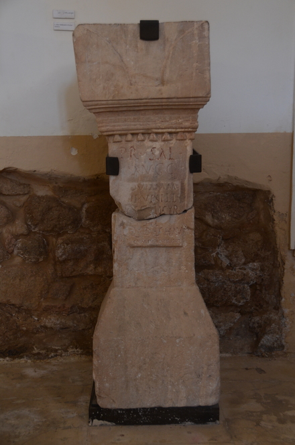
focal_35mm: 52
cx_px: 148
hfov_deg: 25.6
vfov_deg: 37.9
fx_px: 648
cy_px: 222
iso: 800
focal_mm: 35
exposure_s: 1/10
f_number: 4.2
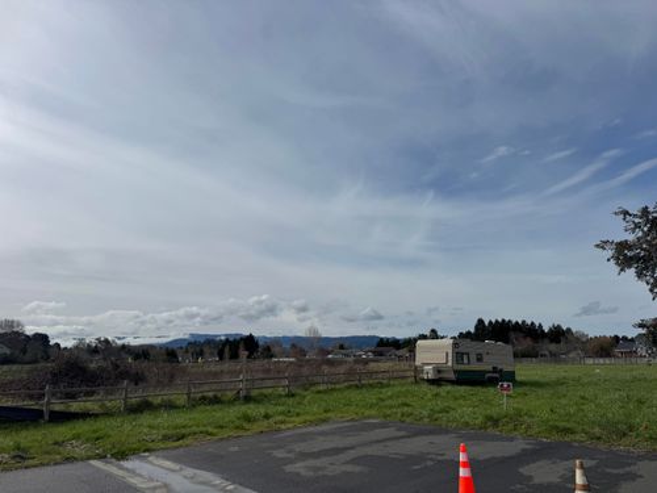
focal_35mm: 24
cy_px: 246
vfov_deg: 56.8
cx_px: 328
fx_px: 456
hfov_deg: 71.6
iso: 64
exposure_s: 1/12346
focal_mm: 6.76
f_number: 1.78
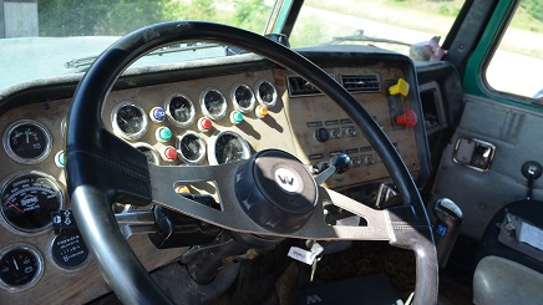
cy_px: 159
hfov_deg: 66.1
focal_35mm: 29
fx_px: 417
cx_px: 268
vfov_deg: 40.1
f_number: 6.3
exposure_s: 1/160
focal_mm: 18
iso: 200
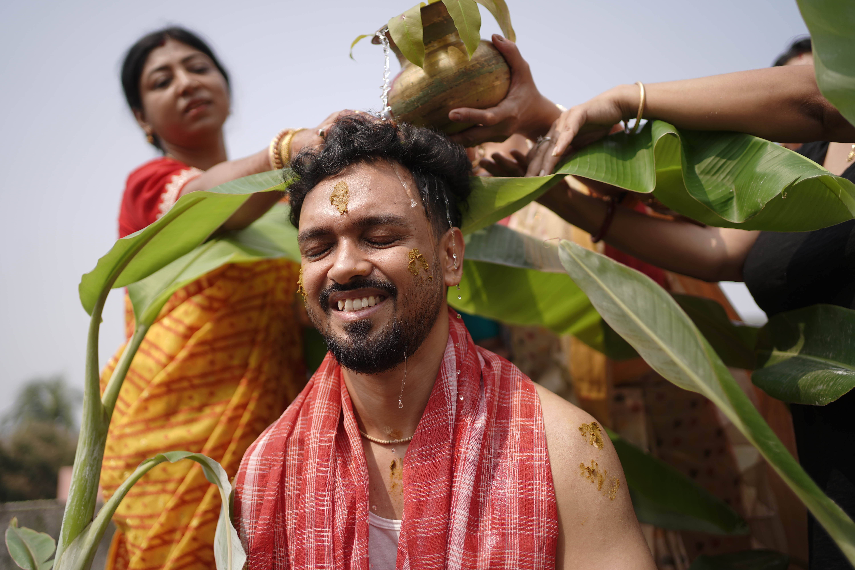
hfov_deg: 54.4
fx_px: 831
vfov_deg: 37.9
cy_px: 285
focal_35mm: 35
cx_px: 428
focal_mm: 35
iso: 80
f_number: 1.8
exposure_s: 1/2500
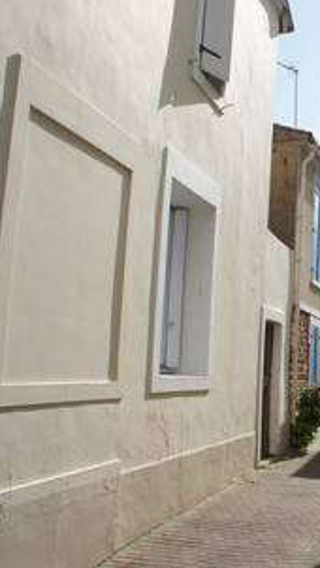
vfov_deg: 47.3
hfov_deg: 24.6
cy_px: 282
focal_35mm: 43
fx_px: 648
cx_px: 401
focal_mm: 18
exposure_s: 1/500
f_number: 7.1
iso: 200
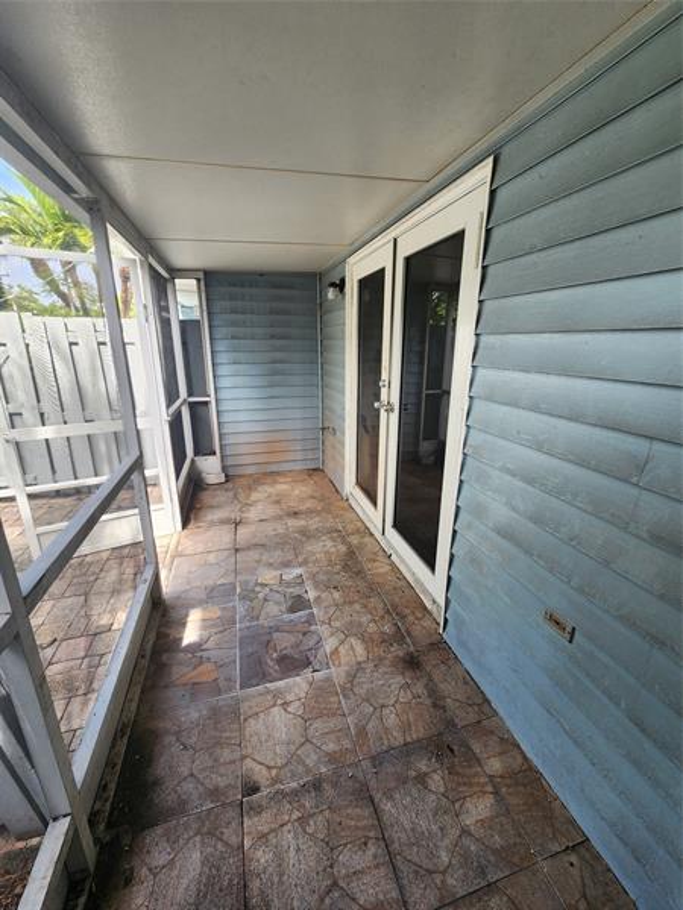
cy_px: 455
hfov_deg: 89.9
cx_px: 342
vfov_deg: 106.2
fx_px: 342
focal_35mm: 13
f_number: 2.2
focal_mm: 2.2
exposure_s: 1/120
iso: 80
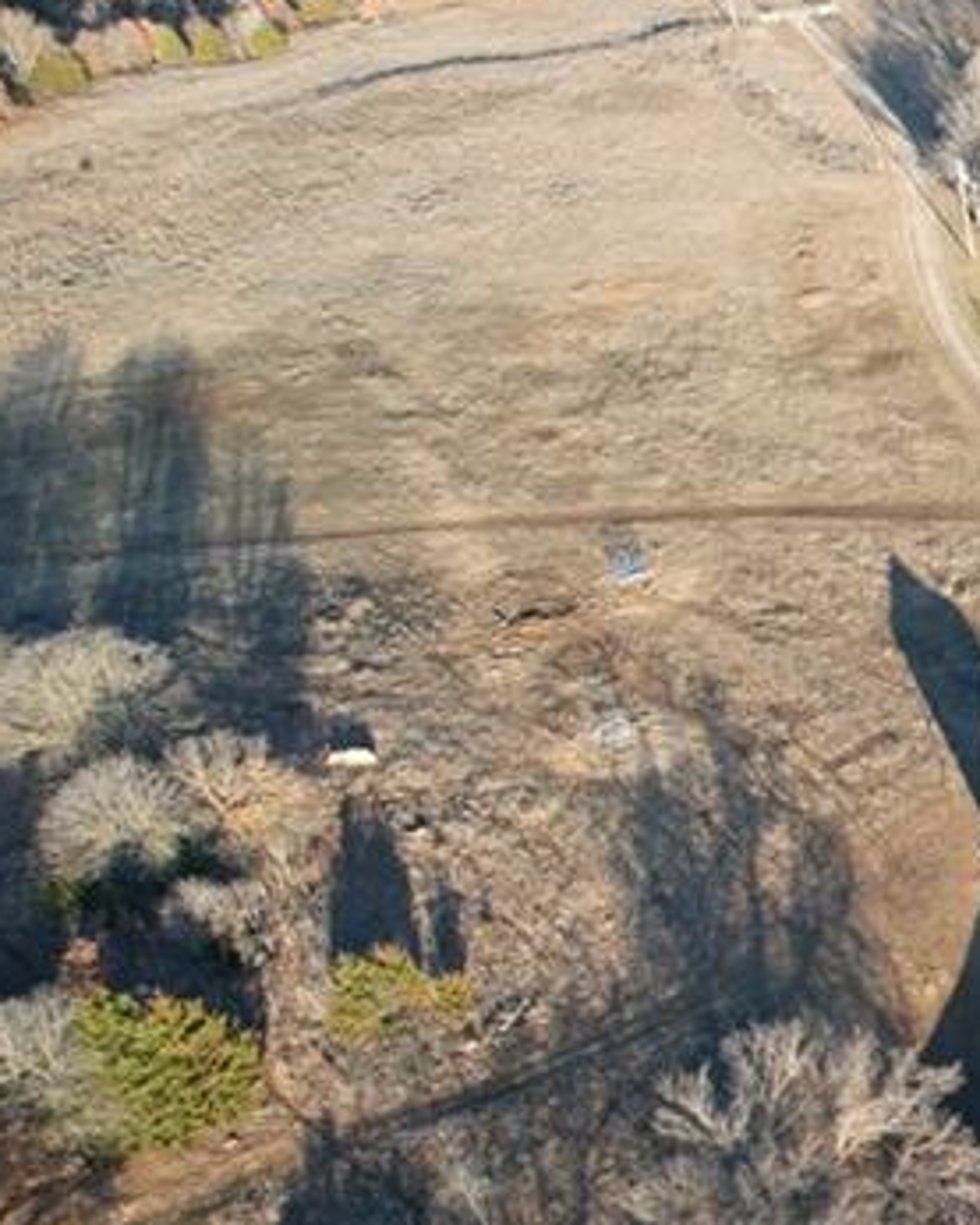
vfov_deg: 30.7
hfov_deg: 19.3
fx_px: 2211
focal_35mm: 61
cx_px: 1737
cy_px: 843
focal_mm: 8.38
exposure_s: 1/320
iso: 110
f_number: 2.8
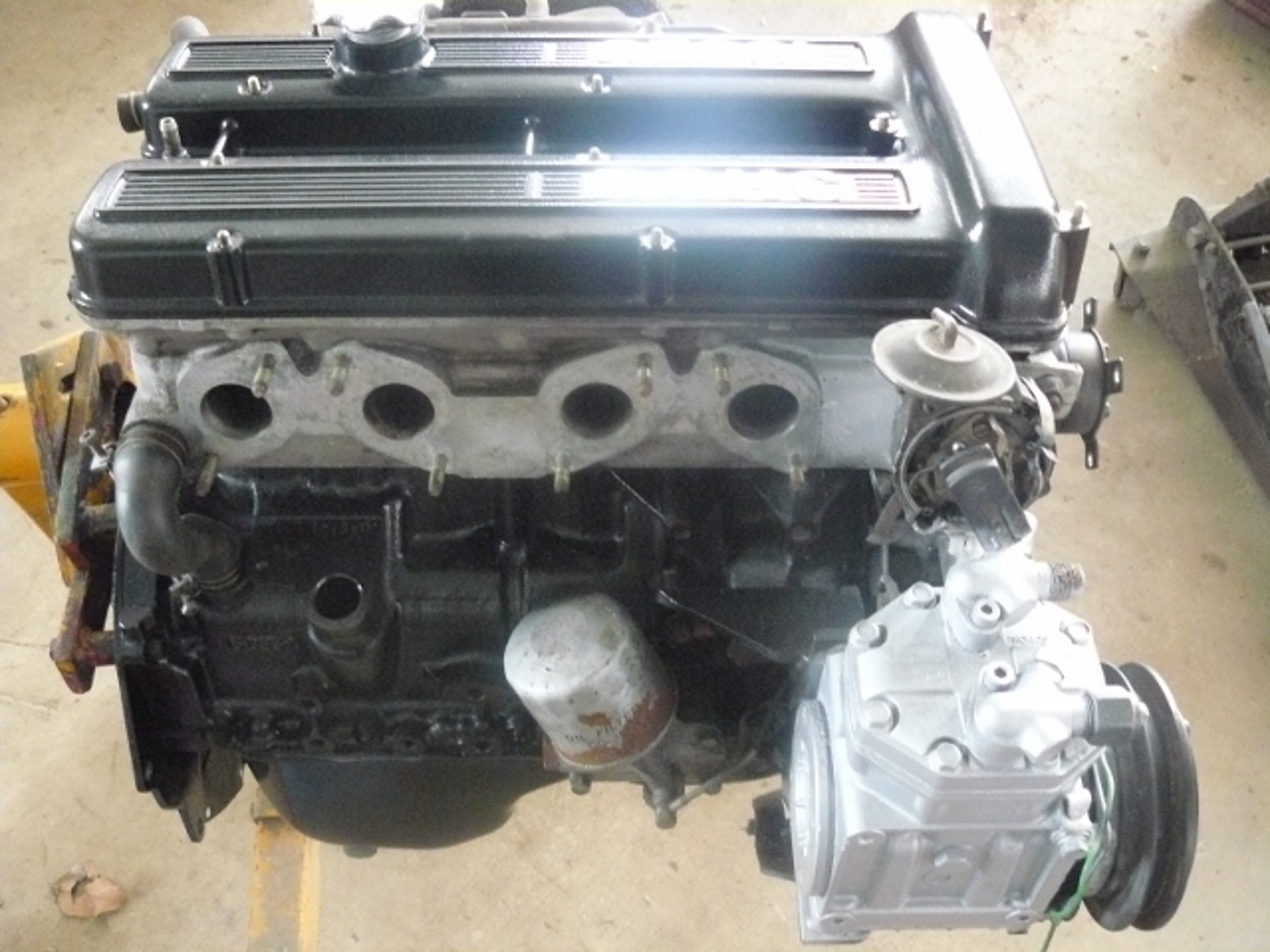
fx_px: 1321
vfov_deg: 39.7
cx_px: 635
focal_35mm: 36
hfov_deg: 51.4
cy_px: 476
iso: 800
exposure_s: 1/30
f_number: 2.8
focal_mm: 6
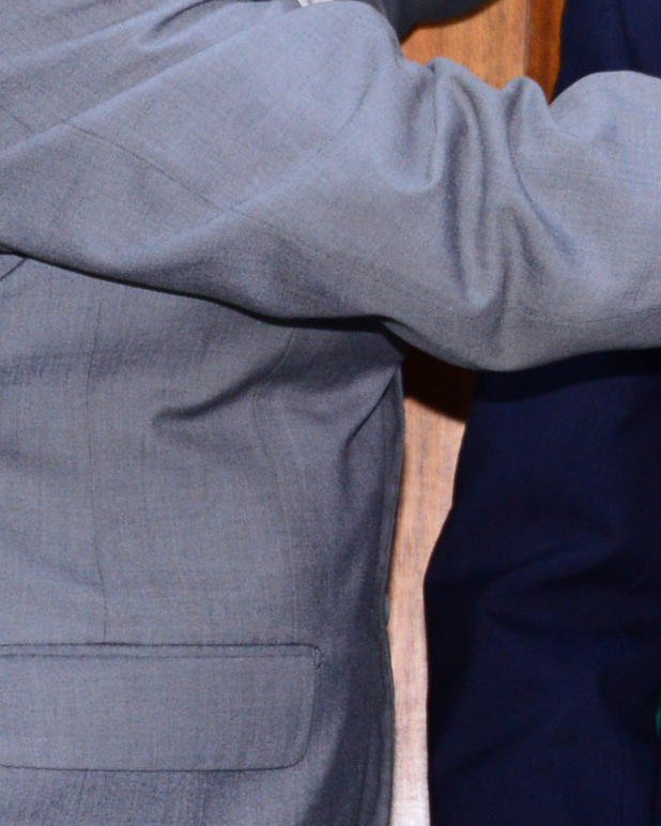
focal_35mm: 256
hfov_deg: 6.0
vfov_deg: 7.5
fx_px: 6258
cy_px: -15
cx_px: 1112
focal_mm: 70
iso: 2500
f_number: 8
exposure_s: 1/60
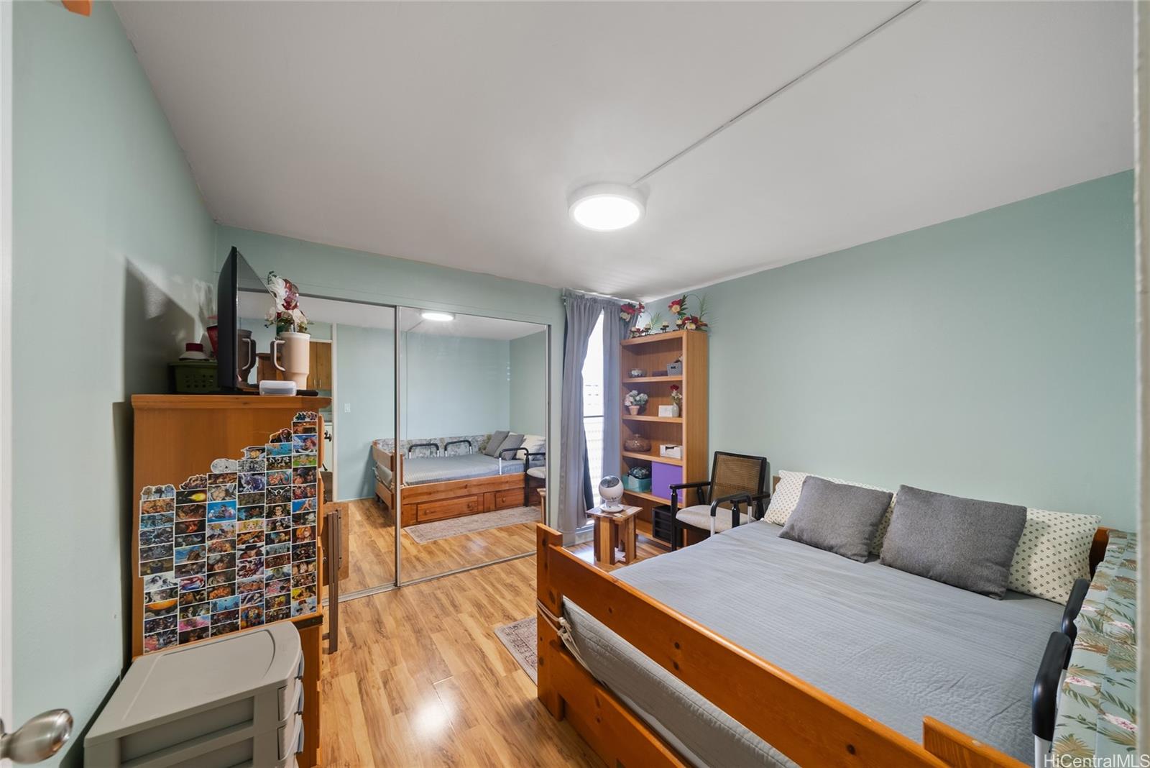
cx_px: 575
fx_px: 383
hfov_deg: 112.6
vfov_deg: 90.1
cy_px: 384
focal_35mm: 12
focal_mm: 12
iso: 125
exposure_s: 1.3
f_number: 9
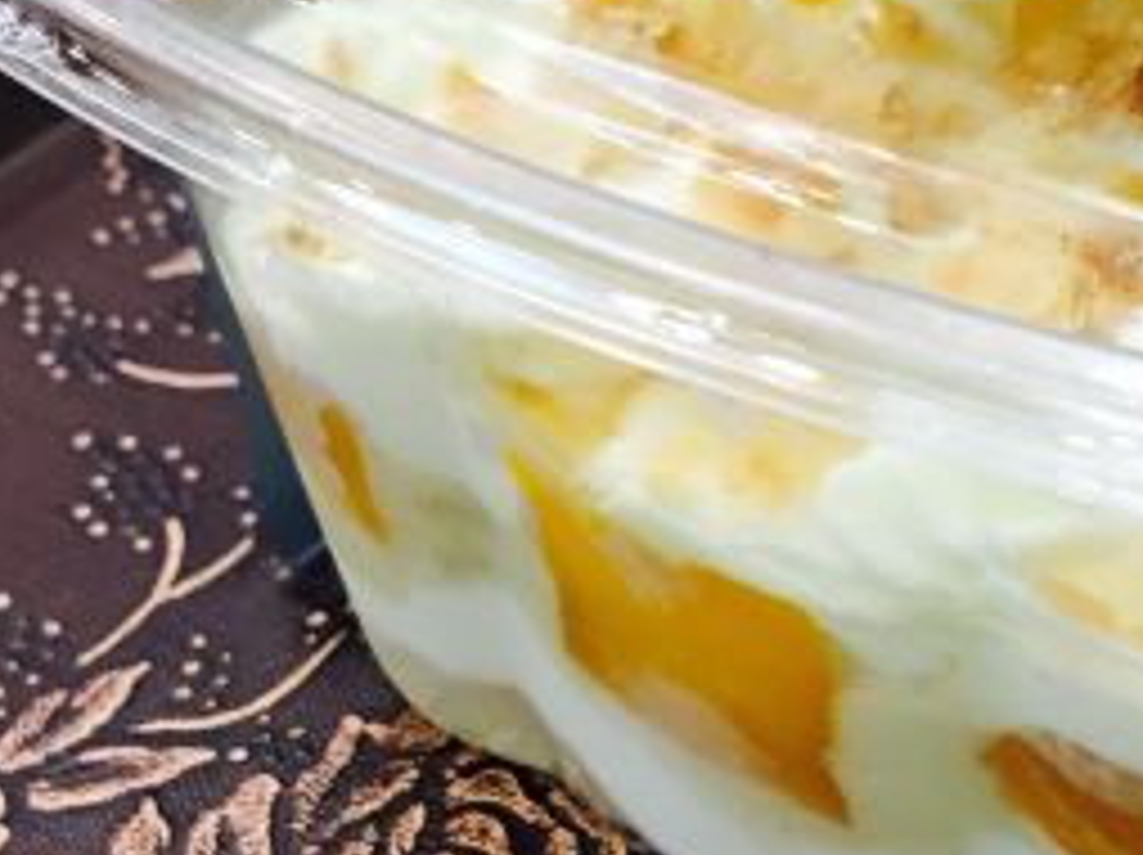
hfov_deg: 23.7
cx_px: 1048
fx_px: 2639
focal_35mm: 80
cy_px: 322
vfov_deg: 18.4
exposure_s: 1/33
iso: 125
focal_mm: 4.15
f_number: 2.2
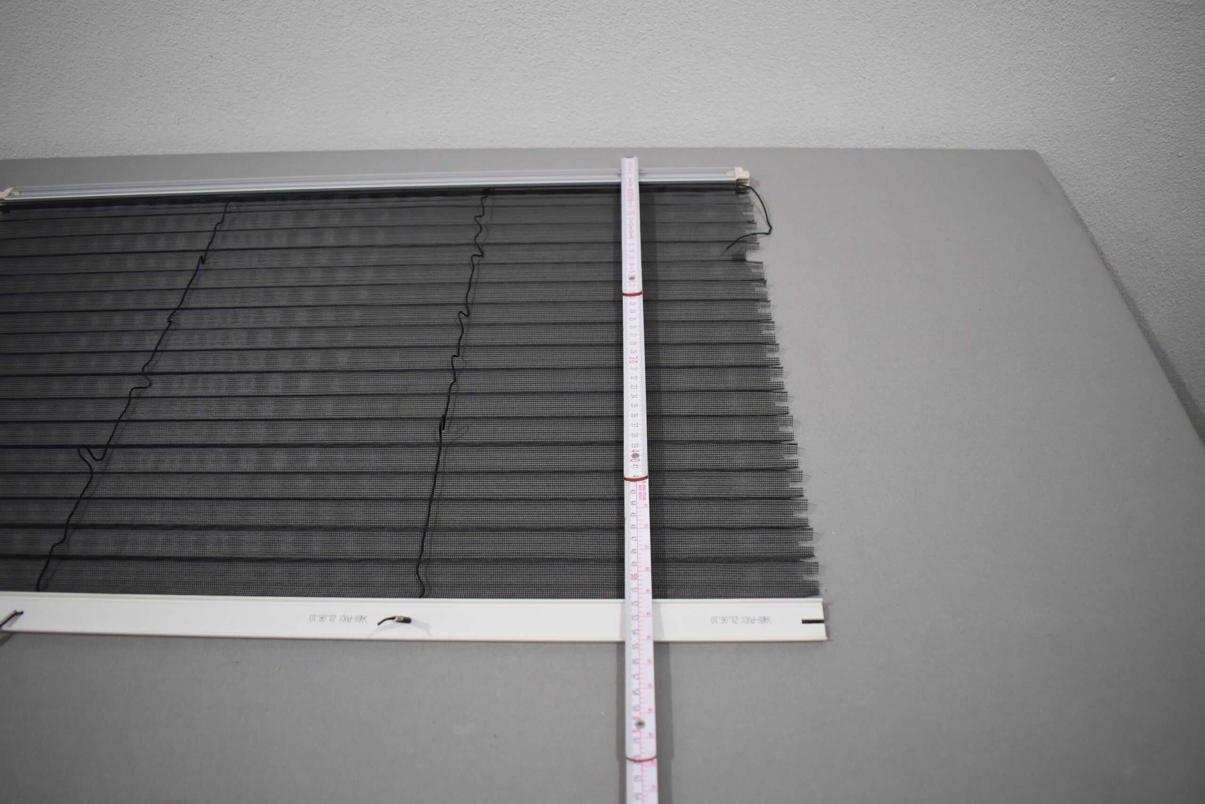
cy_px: 402
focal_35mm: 30
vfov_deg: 43.6
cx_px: 602
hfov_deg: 61.9
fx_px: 1004
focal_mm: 20
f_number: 3.5
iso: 560
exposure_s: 1/250
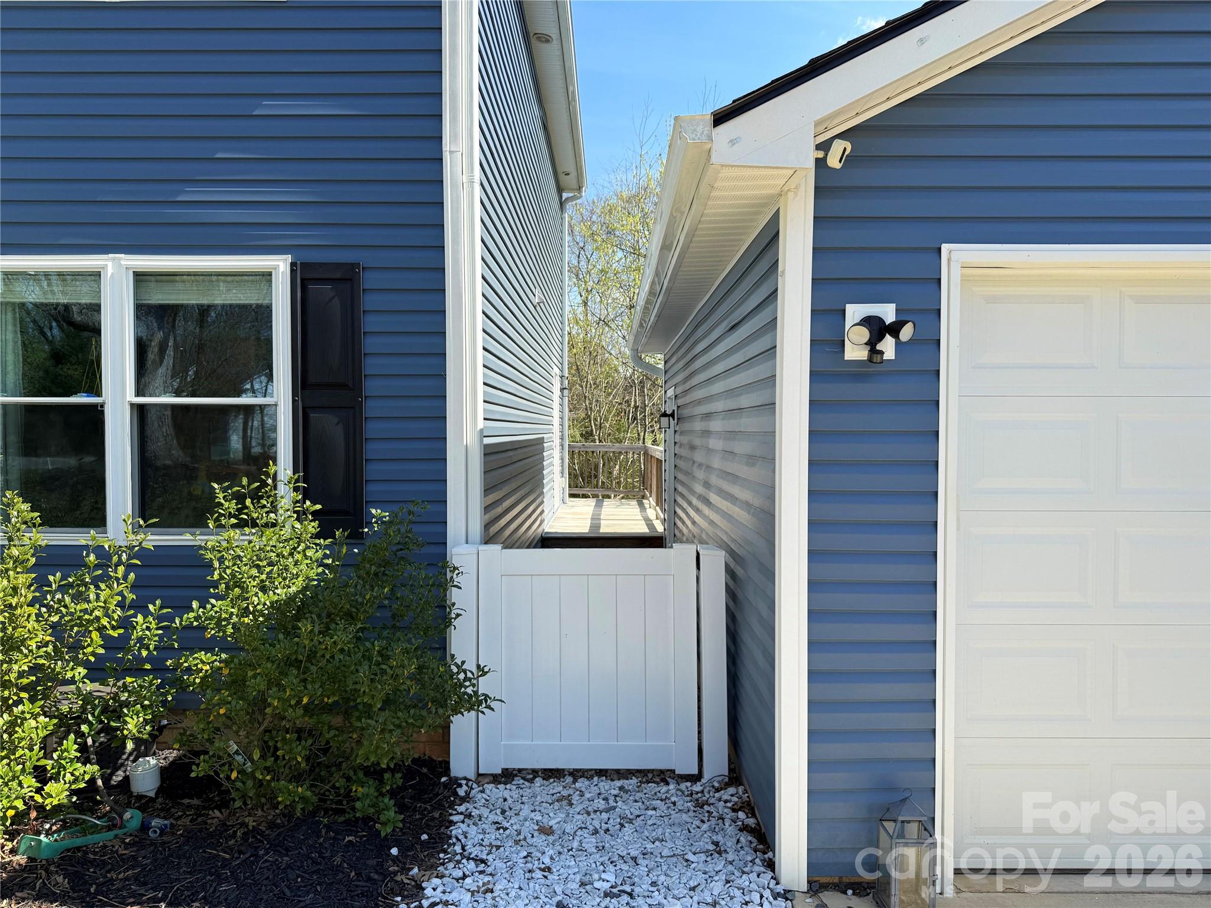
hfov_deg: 71.6
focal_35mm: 24
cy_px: 454
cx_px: 606
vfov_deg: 56.8
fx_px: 840
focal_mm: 6.76
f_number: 1.78
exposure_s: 1/2801
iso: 80
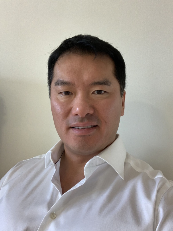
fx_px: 213
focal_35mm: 32
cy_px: 116
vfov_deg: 56.8
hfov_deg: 44.2
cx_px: 86
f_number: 2.2
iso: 200
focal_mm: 2.87
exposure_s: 1/50
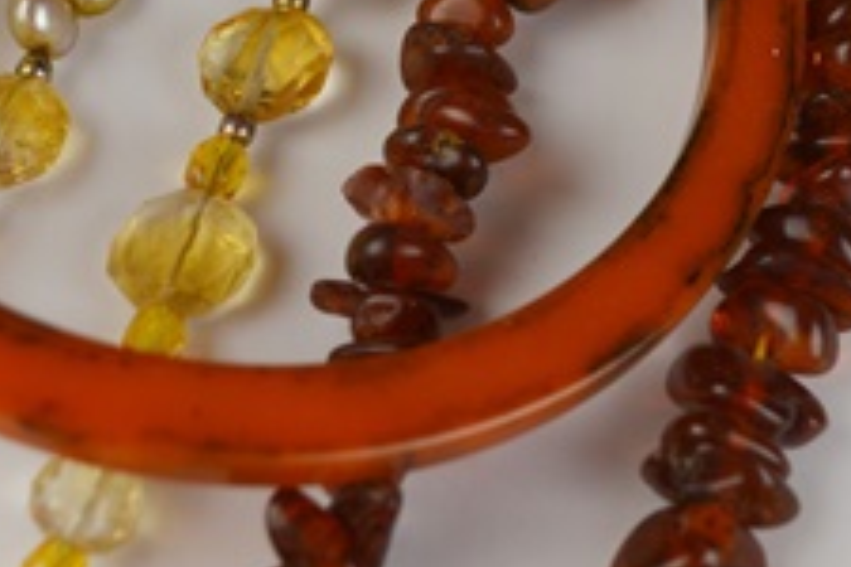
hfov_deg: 16.0
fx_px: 3026
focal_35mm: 128
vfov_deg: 10.6
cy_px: -30
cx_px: 522
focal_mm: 32
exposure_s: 1/160
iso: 200
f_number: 6.3
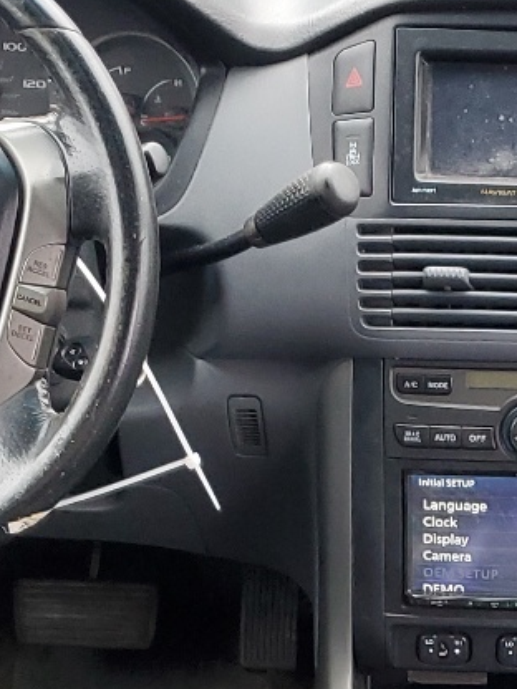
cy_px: 817
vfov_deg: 18.6
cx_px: 547
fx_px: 1991
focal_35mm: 100
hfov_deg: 14.5
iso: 77
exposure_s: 1/120
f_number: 1.5
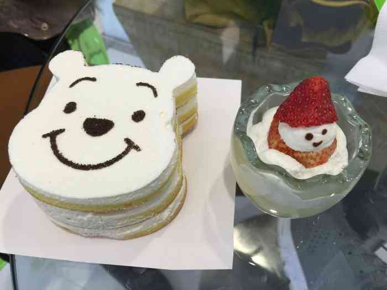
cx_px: 194
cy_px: 145
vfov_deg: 48.2
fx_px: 324
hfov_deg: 61.7
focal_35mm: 29
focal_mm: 4.15
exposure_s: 1/33
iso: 50
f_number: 2.2
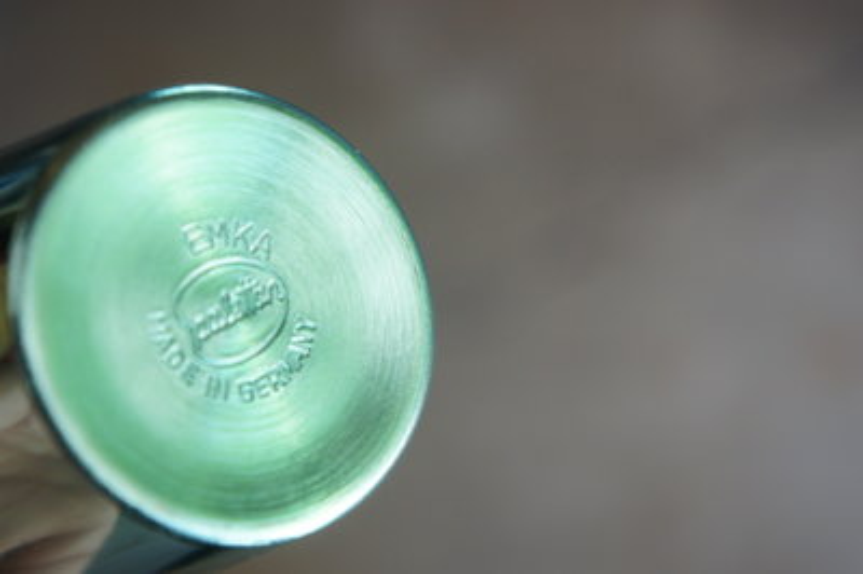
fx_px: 1689
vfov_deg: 19.3
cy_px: 287
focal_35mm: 70
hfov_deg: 28.7
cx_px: 432
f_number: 5
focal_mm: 47
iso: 640
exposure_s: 1/80
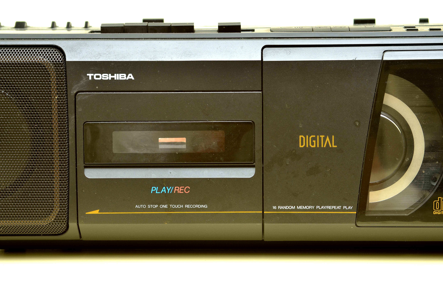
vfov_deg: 14.6
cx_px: 222
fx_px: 1142
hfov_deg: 22.0
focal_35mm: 93
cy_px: 146
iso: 160
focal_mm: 62
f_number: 5.6
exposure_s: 1/200
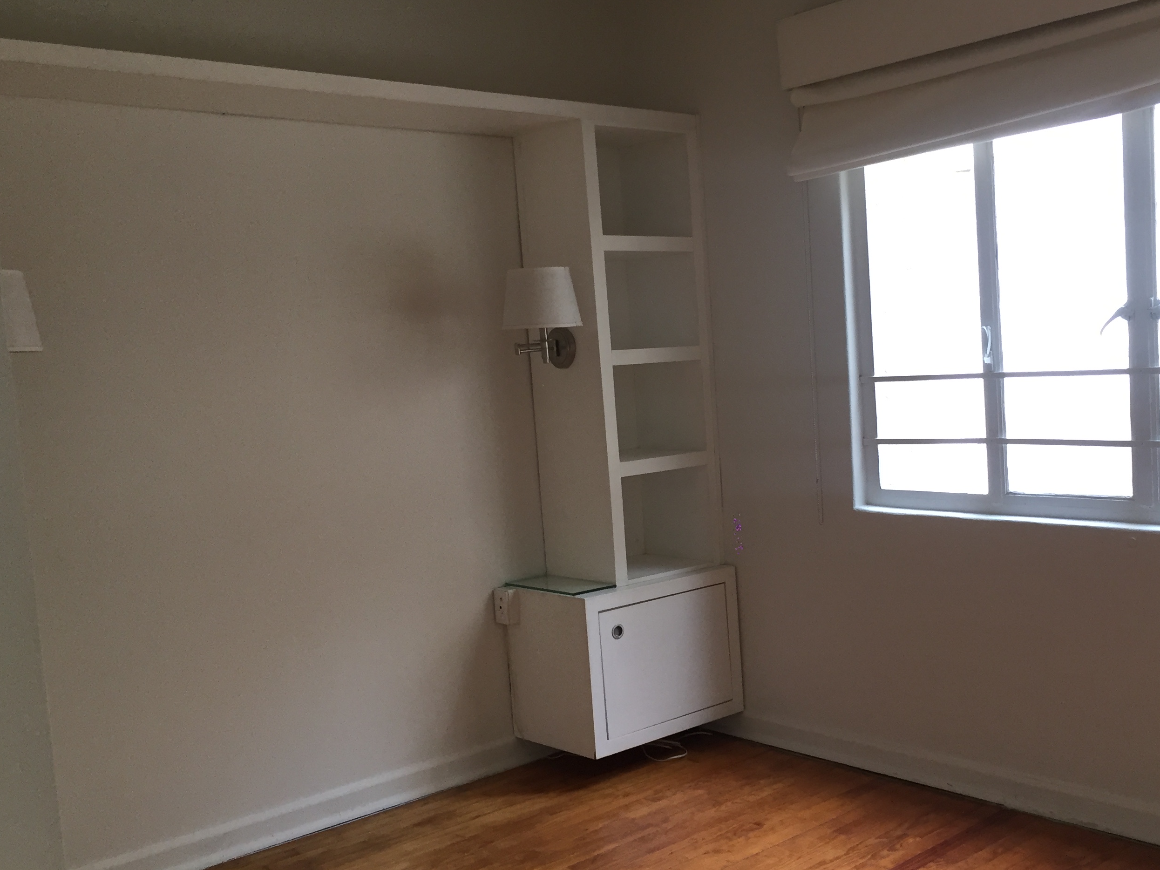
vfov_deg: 37.7
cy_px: 468
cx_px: 734
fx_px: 1273
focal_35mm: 38
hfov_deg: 48.5
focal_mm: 4.15
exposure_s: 1/30
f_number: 2.2
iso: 40
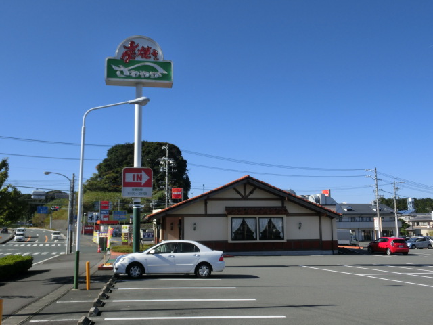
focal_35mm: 33
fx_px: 413
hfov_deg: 55.4
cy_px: 162
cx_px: 216
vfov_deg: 42.9
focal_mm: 5.93
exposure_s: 1/200
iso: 80
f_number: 9.4
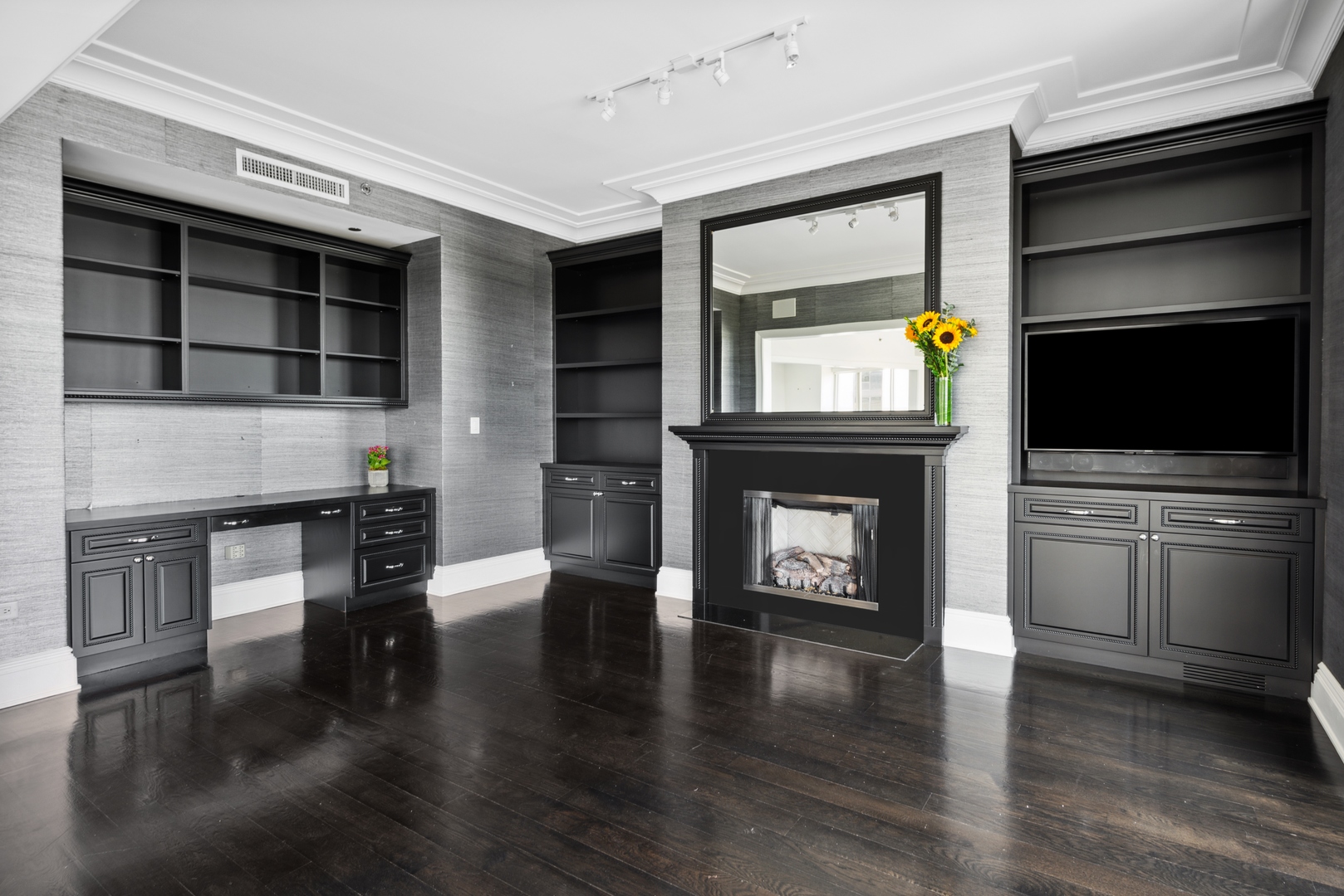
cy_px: 448
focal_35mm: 19
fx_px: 710
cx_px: 672
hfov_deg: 86.9
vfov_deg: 64.6
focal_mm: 19
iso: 100
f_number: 8
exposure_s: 1/6
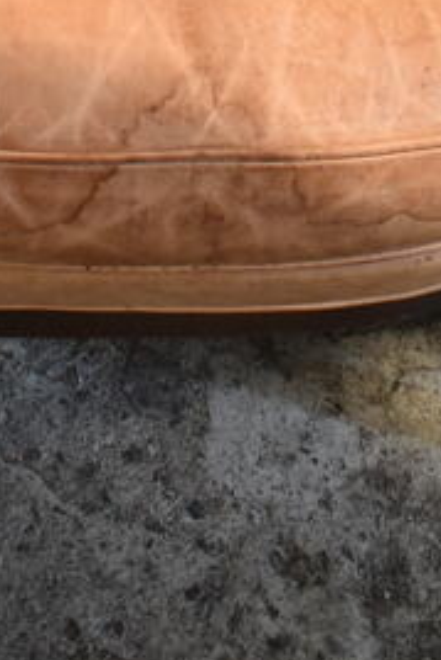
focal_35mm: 92
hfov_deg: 14.9
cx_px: 148
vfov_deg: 18.6
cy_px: -425
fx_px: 1688
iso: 800
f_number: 3.5
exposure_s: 1/30
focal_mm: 18
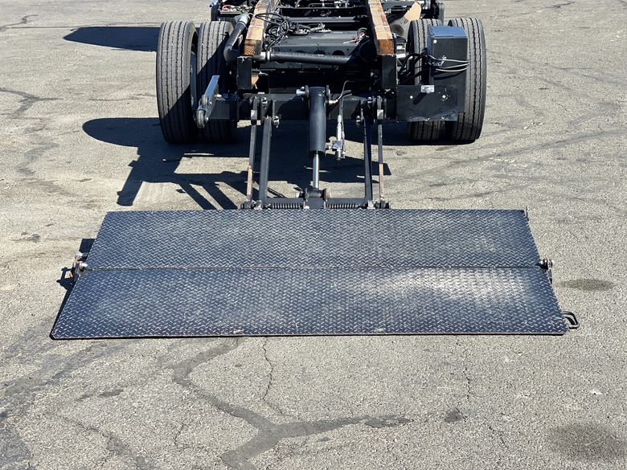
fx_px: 1159
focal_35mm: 64
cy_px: 235
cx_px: 314
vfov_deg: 22.9
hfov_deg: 30.3
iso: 32
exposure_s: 1/570
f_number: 2.2
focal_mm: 7.5
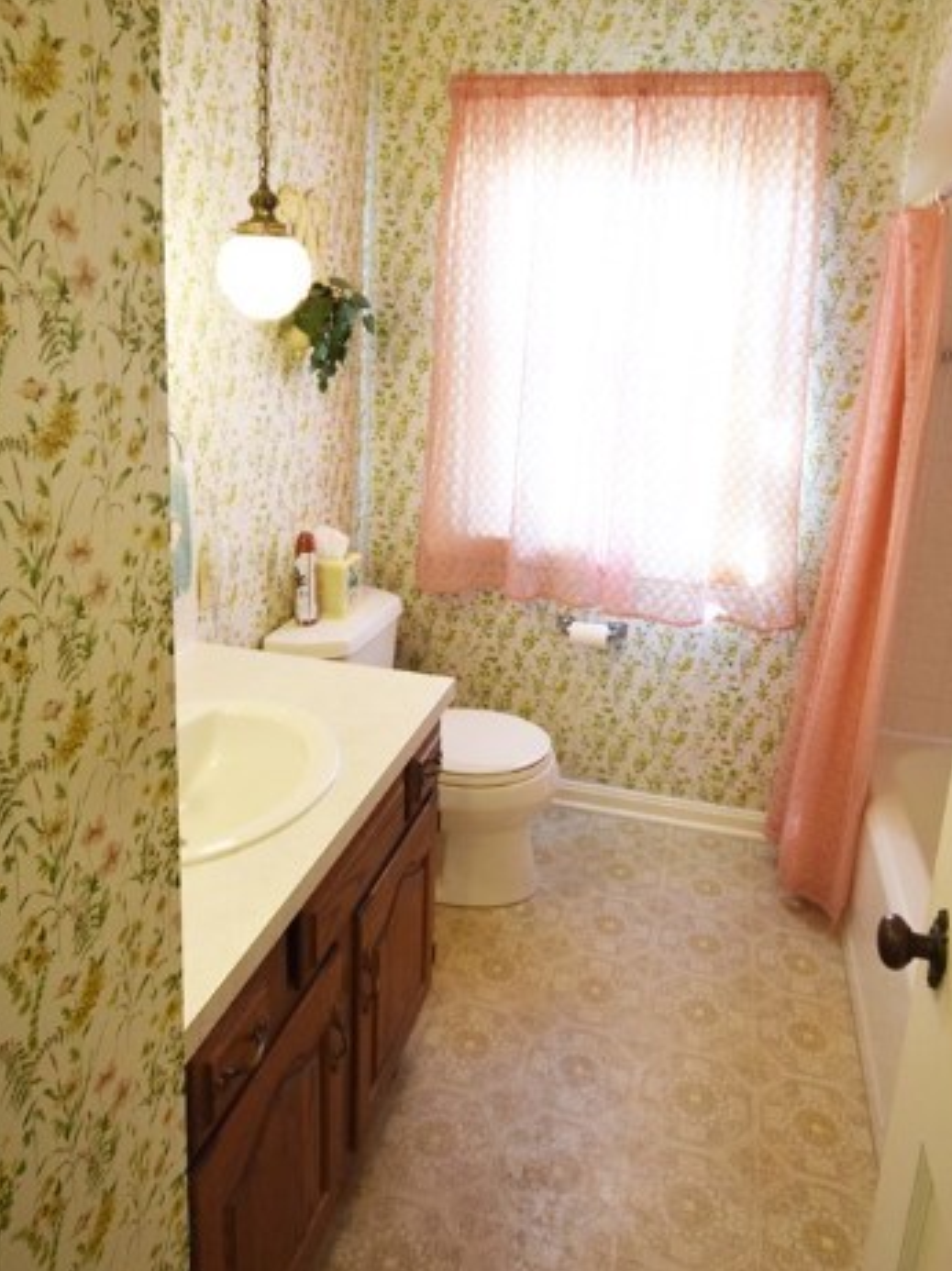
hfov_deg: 56.7
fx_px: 881
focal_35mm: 24
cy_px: 506
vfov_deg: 70.9
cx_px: 512
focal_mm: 10
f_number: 4
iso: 640
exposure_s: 1/60
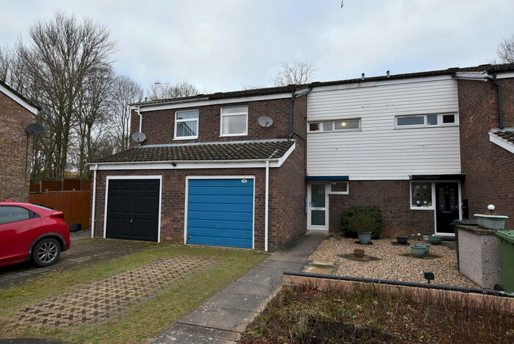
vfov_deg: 59.6
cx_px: 257
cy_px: 172
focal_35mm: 21
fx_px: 300
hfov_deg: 81.2
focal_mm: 14
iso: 800
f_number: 8
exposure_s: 1/250
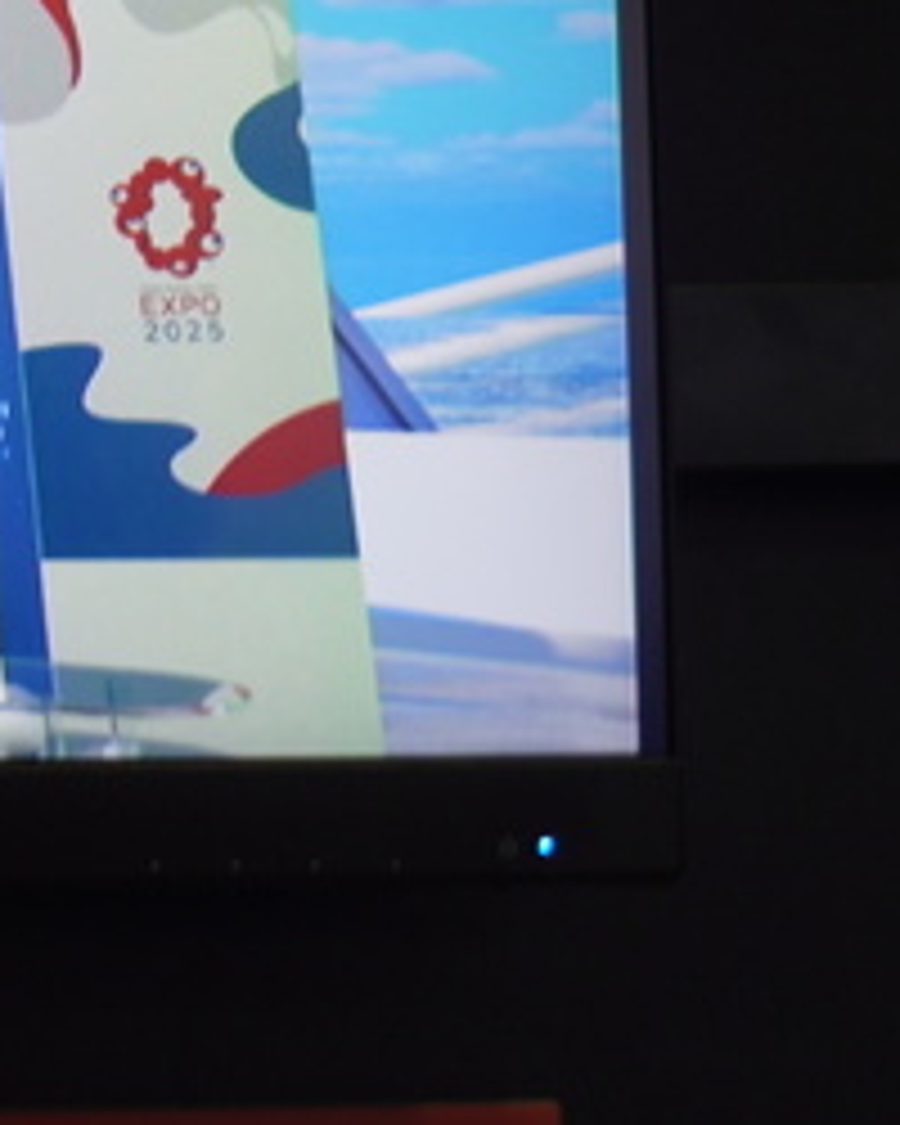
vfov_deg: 14.0
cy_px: -40
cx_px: -450
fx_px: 4495
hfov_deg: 11.0
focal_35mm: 135
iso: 100
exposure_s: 1/30
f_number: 3.5
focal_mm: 20
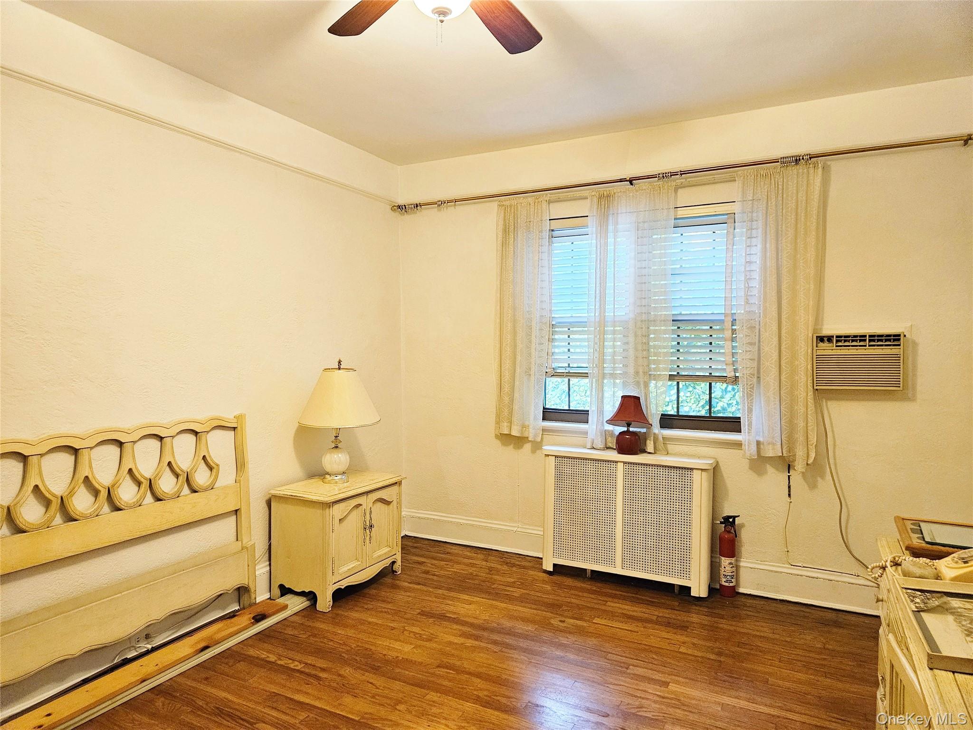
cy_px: 365
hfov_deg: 73.9
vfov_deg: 58.9
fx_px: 646
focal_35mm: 23
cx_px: 486
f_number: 1.8
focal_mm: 5.4
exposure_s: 1/60
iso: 640
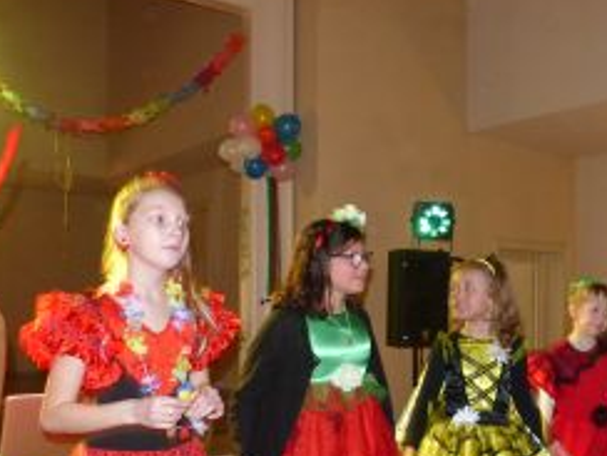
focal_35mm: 41
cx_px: 440
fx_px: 719
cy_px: 306
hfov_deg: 44.5
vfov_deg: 34.8
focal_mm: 4.5
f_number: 2.8
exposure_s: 1/8
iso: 400
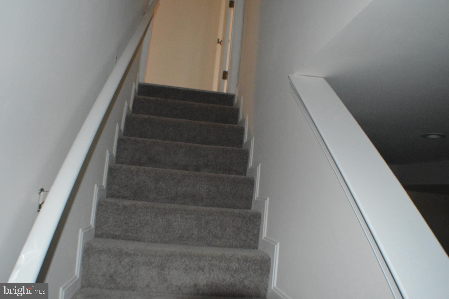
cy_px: 150
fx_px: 449
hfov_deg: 53.2
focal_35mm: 36
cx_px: 224
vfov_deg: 36.8
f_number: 4
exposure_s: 1/60
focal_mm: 24
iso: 3200
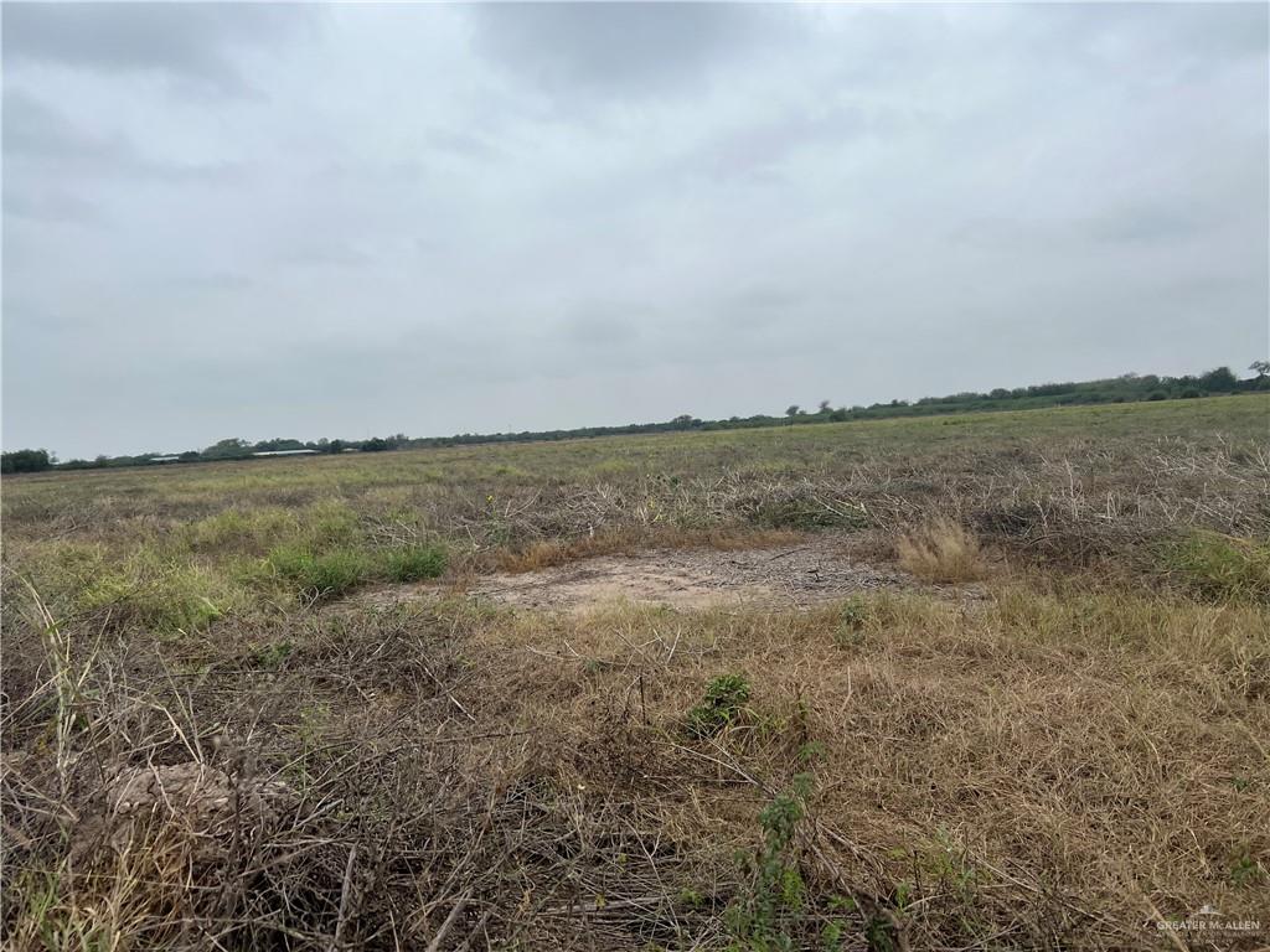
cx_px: 635
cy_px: 476
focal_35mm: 26
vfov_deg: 53.1
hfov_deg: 67.3
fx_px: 954
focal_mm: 5.7
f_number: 1.5
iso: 50
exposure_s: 1/1669
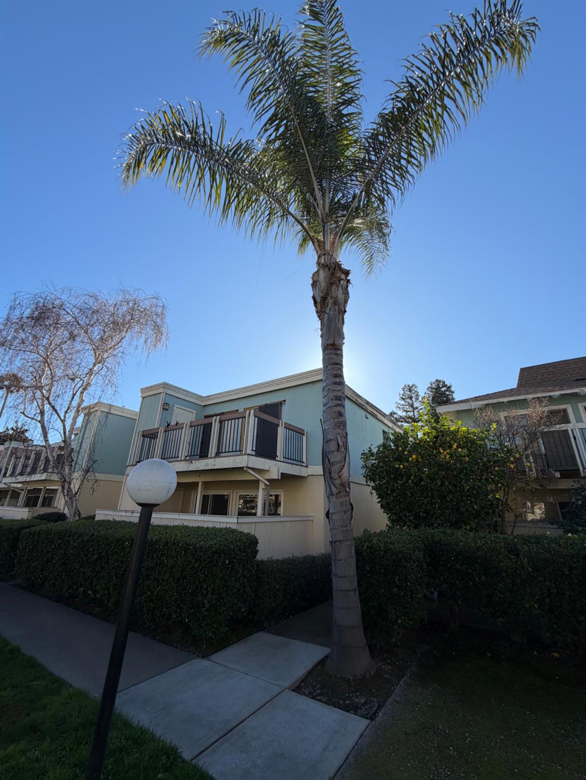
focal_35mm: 14
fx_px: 316
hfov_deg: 85.7
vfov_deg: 102.0
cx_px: 293
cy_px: 390
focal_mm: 2.22
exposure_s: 1/770
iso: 25
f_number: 2.2
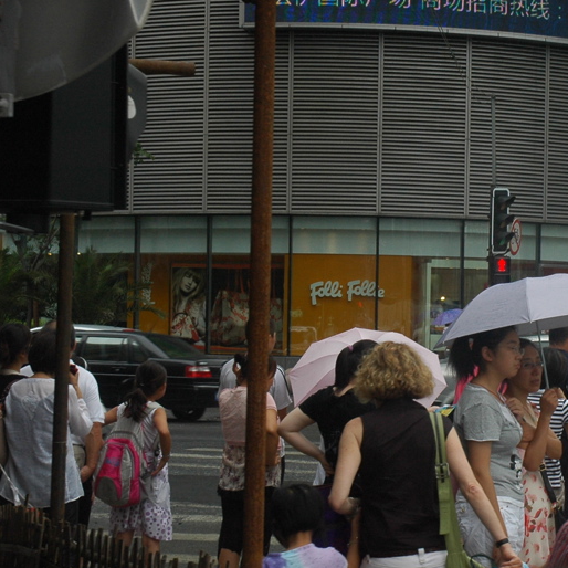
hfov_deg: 16.9
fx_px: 1875
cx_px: 535
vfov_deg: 17.2
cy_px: 315
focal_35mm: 101
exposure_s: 1/160
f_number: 9
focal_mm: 34
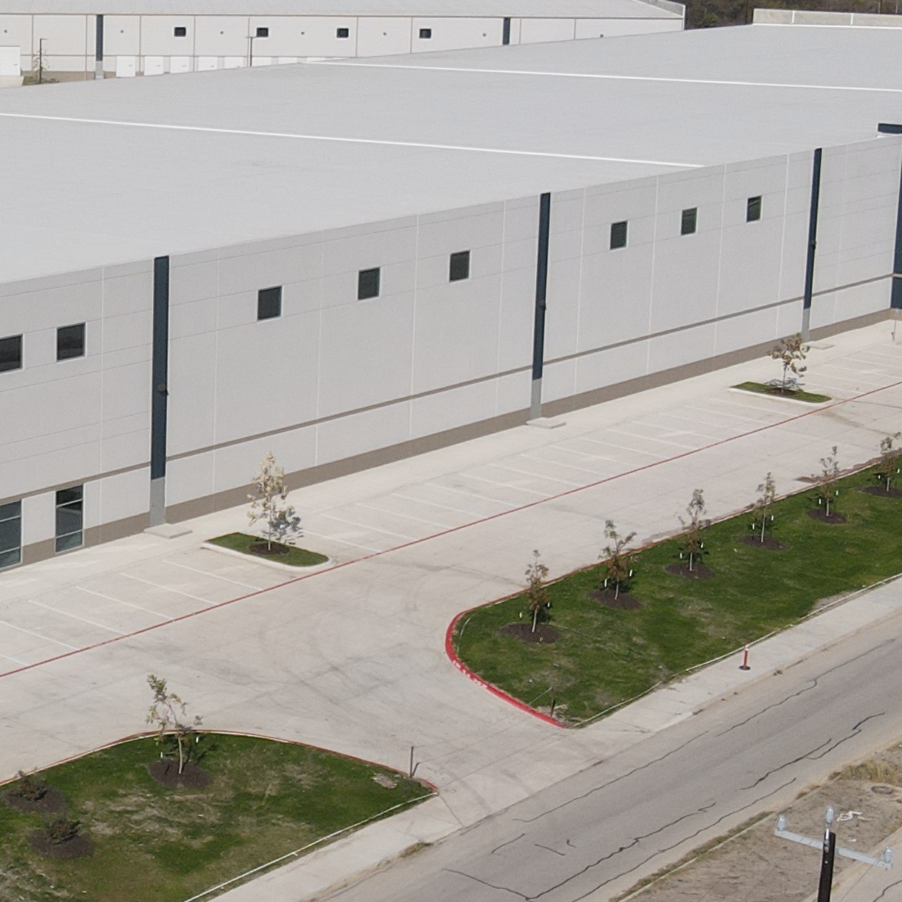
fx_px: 2270
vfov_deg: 22.5
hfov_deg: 21.8
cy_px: 396
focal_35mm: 77
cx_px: 45
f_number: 2.8
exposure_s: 1/1600
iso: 100
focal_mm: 4.5
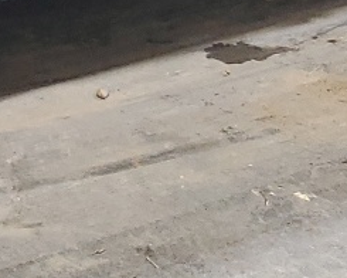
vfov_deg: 8.8
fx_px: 1705
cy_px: -291
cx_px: -8
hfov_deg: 11.5
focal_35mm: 166
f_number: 1.5
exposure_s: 1/60.2
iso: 146
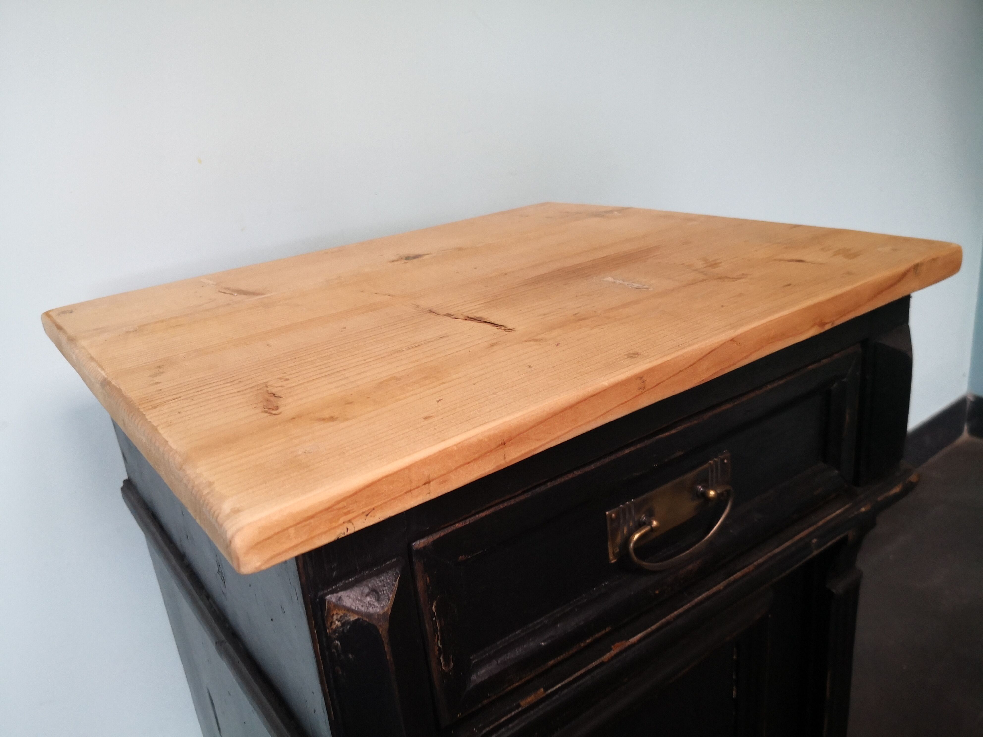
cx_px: 492
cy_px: 368
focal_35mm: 27
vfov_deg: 51.4
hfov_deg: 65.3
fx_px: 767
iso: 250
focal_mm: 3.95
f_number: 1.6
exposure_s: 1/33.3
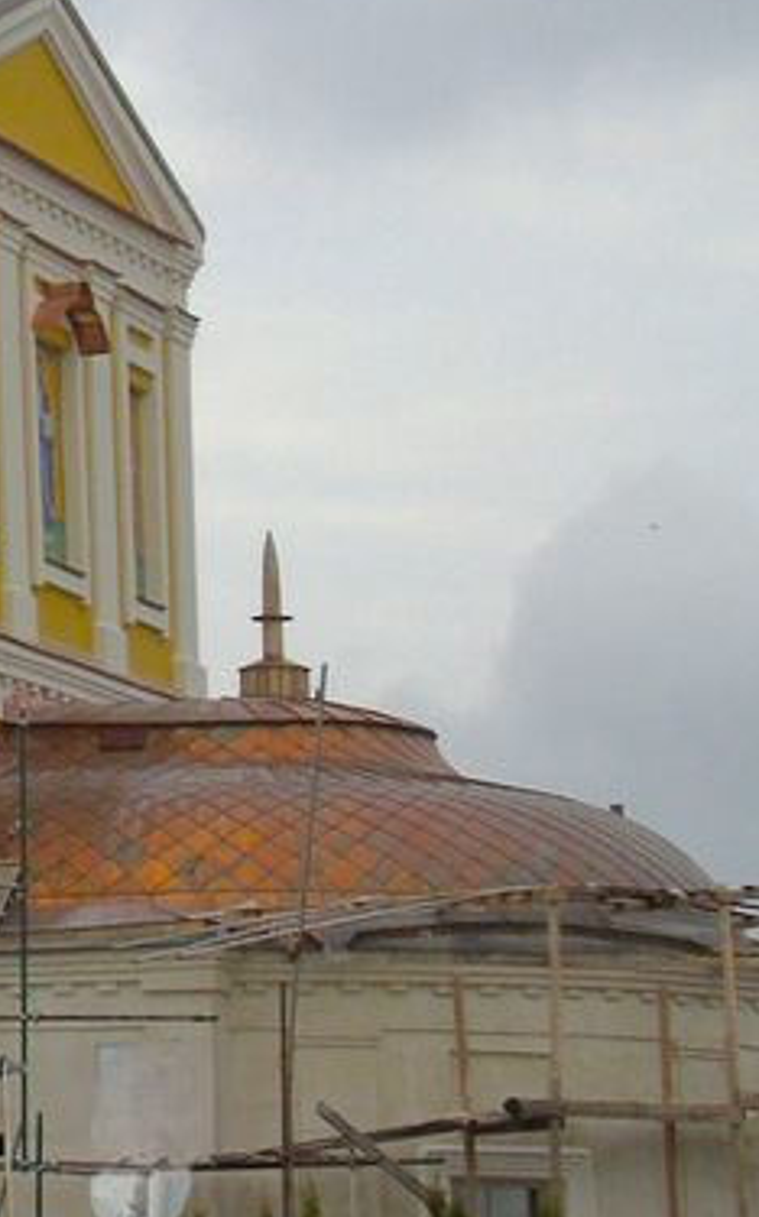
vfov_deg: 11.4
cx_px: -999
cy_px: 110
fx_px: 6064
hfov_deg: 6.8
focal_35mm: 183
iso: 80
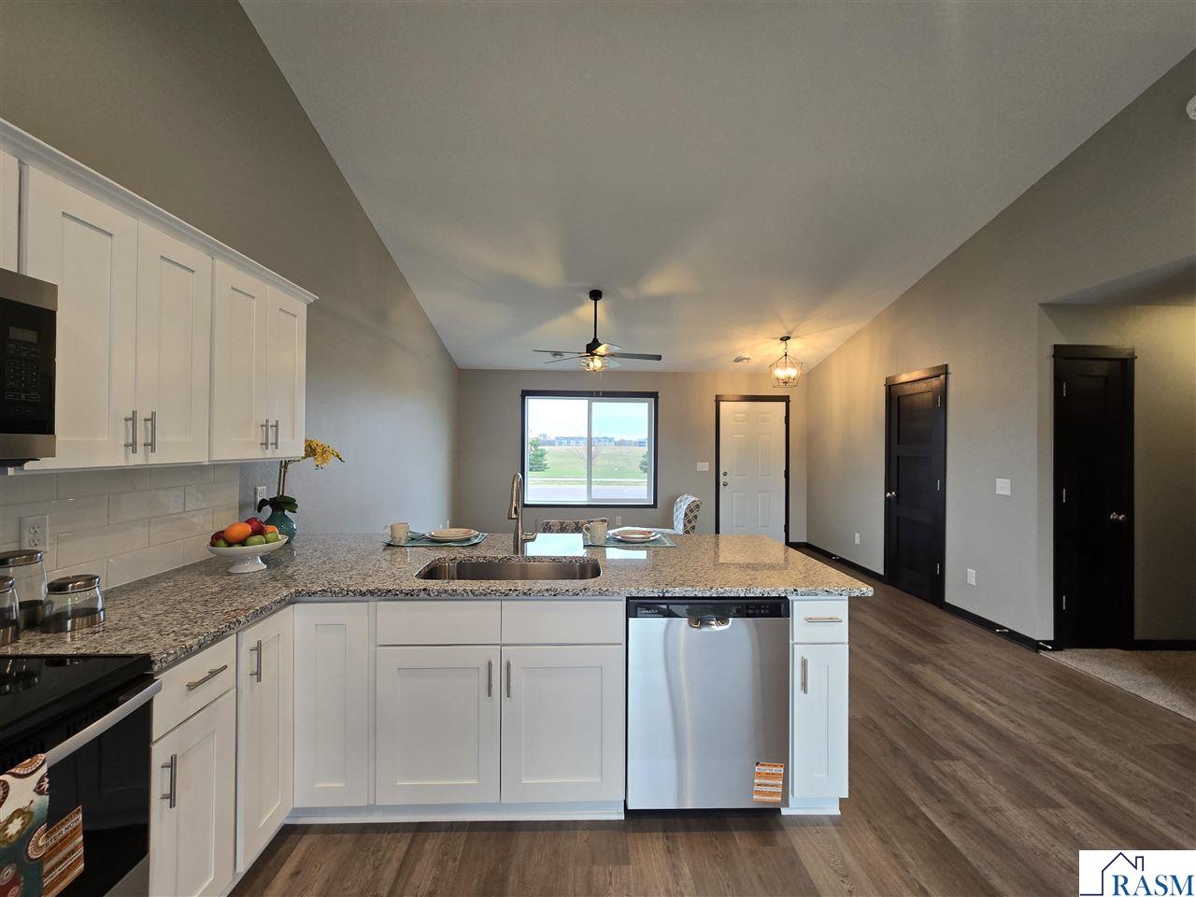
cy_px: 448
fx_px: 449
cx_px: 598
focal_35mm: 13
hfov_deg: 106.2
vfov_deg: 89.9
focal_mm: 2.2
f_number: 2.2
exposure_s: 1/60
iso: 125
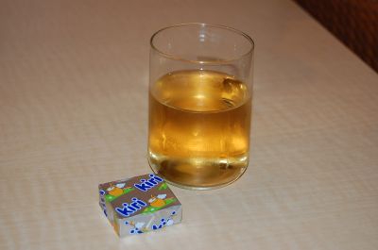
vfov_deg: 19.6
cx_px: 189
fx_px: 723
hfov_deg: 29.3
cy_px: 125
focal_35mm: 69
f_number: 5.3
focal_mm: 46
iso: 400
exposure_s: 1/60
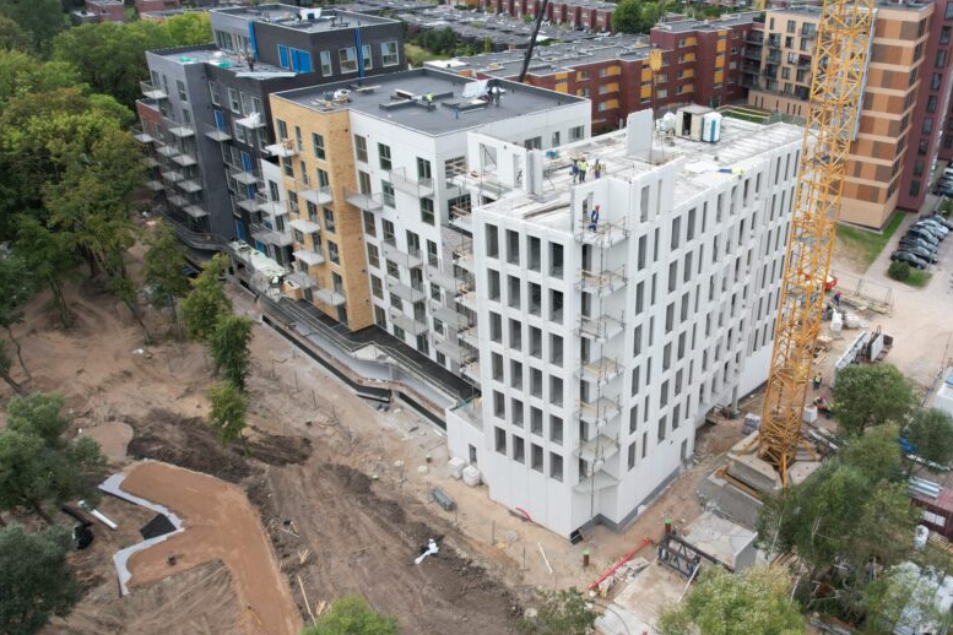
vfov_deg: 45.0
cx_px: 575
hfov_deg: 63.0
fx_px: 768
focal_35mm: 29
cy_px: 306
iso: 120
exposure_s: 1/725
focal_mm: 8.38
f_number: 2.8
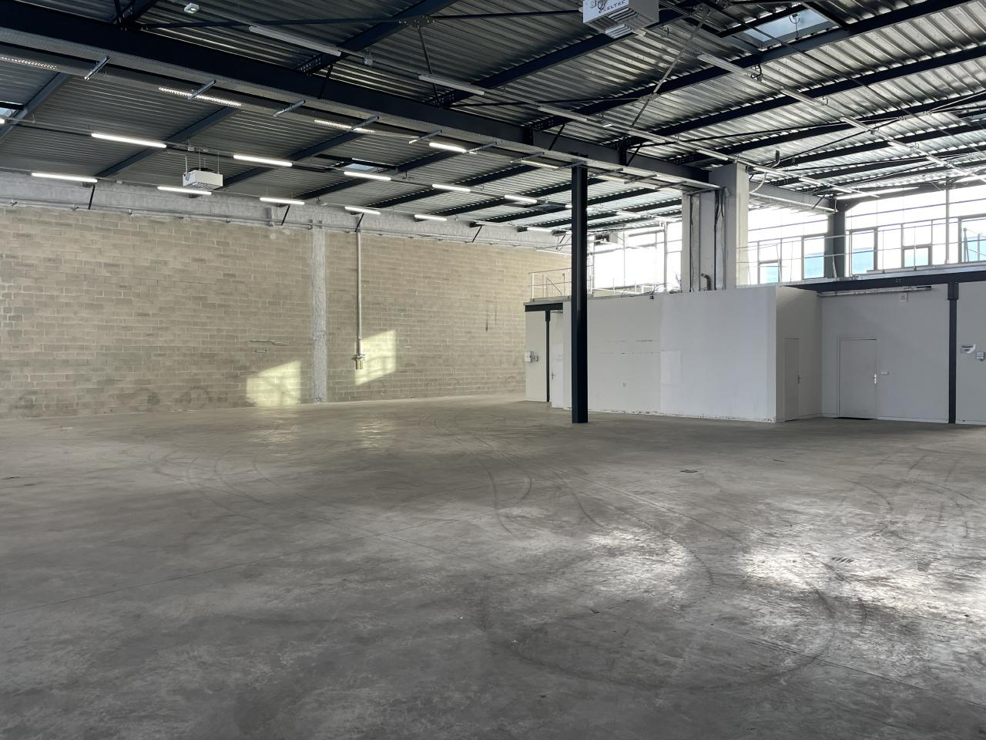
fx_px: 741
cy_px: 370
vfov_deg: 53.1
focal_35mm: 26
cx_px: 493
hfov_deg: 67.3
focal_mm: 4.2
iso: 50
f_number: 1.6
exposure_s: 1/121
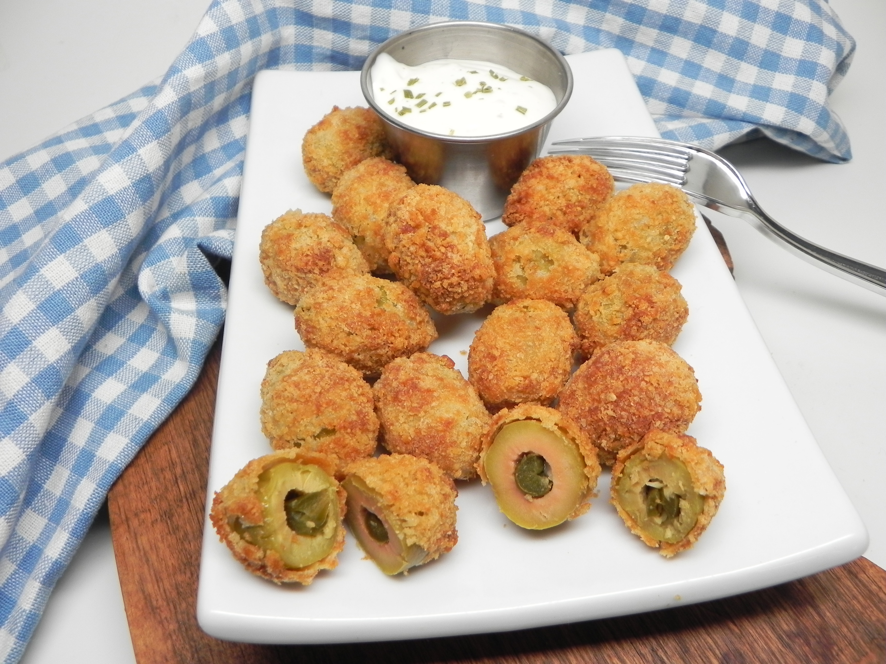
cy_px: 332
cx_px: 443
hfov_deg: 61.7
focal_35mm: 29
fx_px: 742
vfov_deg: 48.2
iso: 160
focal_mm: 5.2
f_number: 2.8
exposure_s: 1/50
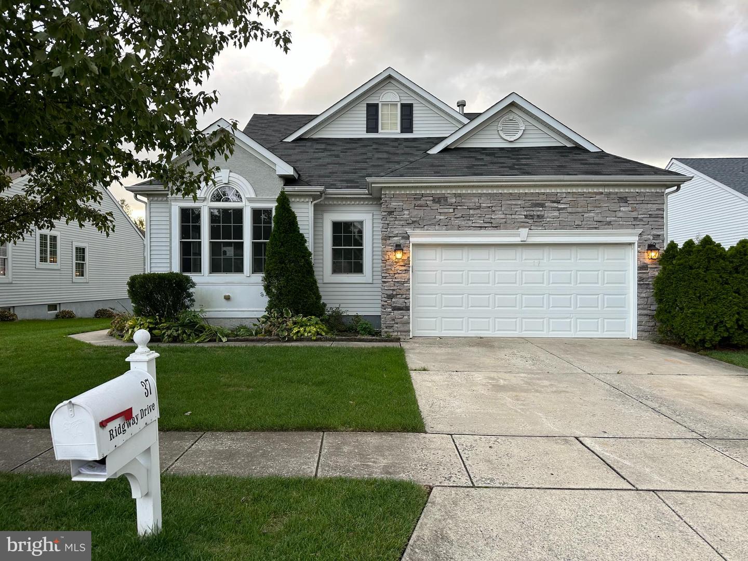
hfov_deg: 71.6
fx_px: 519
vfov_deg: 56.8
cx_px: 374
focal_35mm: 24
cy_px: 280
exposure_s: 1/167
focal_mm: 6.86
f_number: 1.78
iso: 64
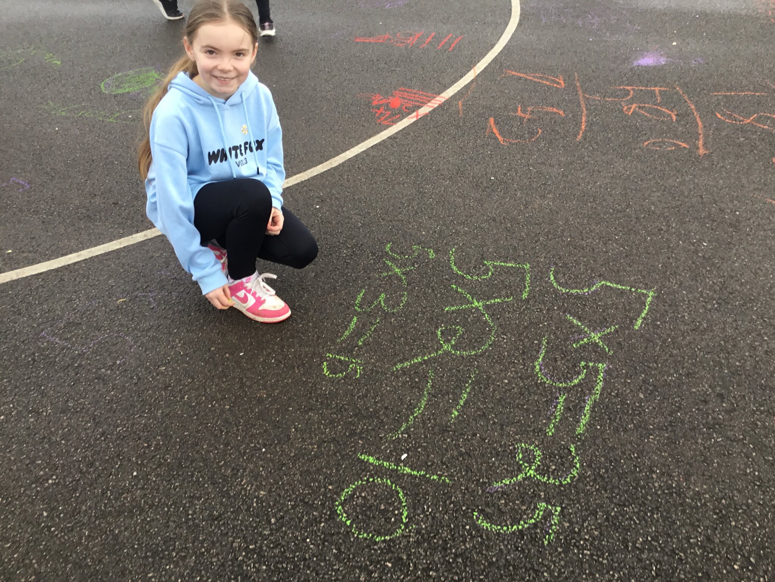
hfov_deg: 58.4
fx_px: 694
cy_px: 291
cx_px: 388
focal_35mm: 31
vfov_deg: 45.4
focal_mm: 3.3
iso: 32
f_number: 2.4
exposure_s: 1/50
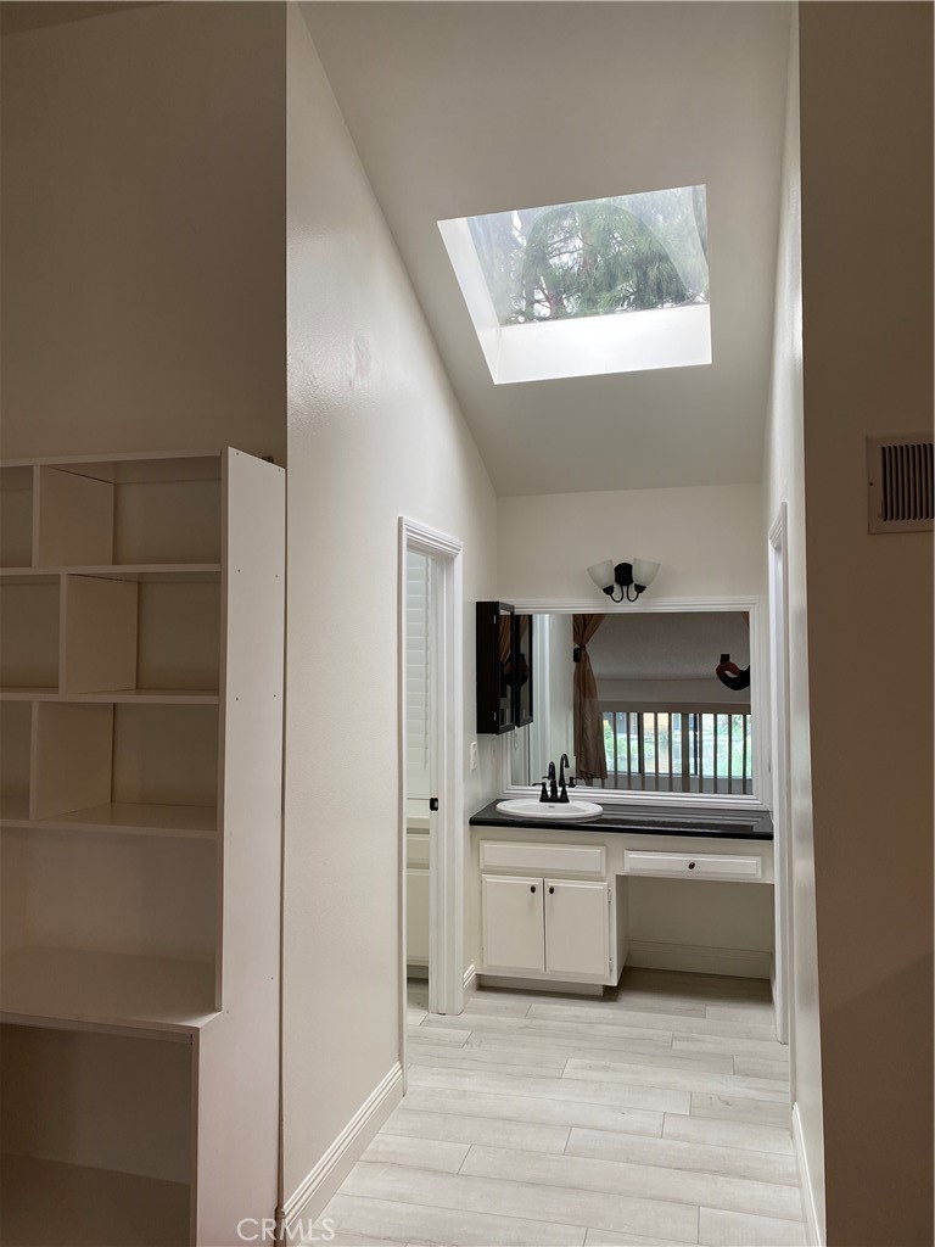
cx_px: 468
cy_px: 624
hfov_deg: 53.1
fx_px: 936
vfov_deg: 67.3
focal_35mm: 26
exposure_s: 1/60
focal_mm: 4.25
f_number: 1.8
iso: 64
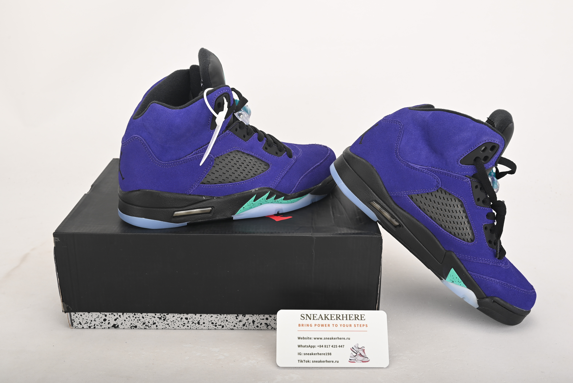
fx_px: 605
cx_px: 286
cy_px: 192
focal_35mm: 38
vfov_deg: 35.1
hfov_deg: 50.7
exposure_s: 1/200
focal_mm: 38
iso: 100
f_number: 11
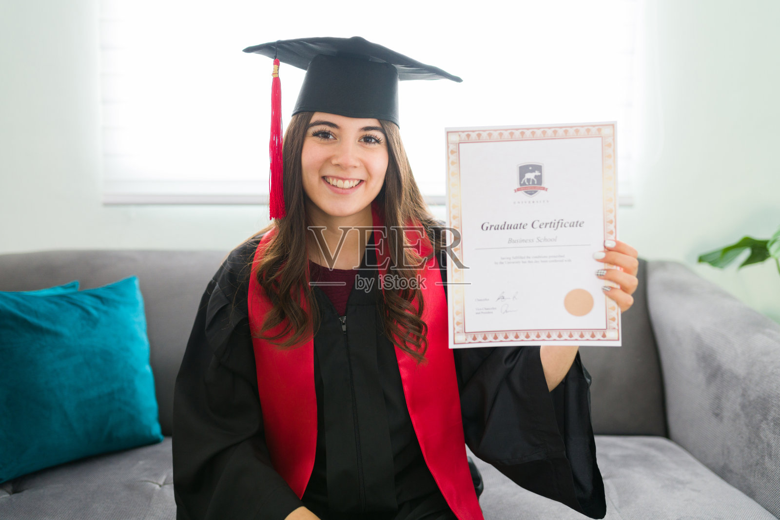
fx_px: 758
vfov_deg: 37.9
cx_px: 390
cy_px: 260
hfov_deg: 54.4
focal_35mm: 35
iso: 800
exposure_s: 1/125
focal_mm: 35
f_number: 1.8
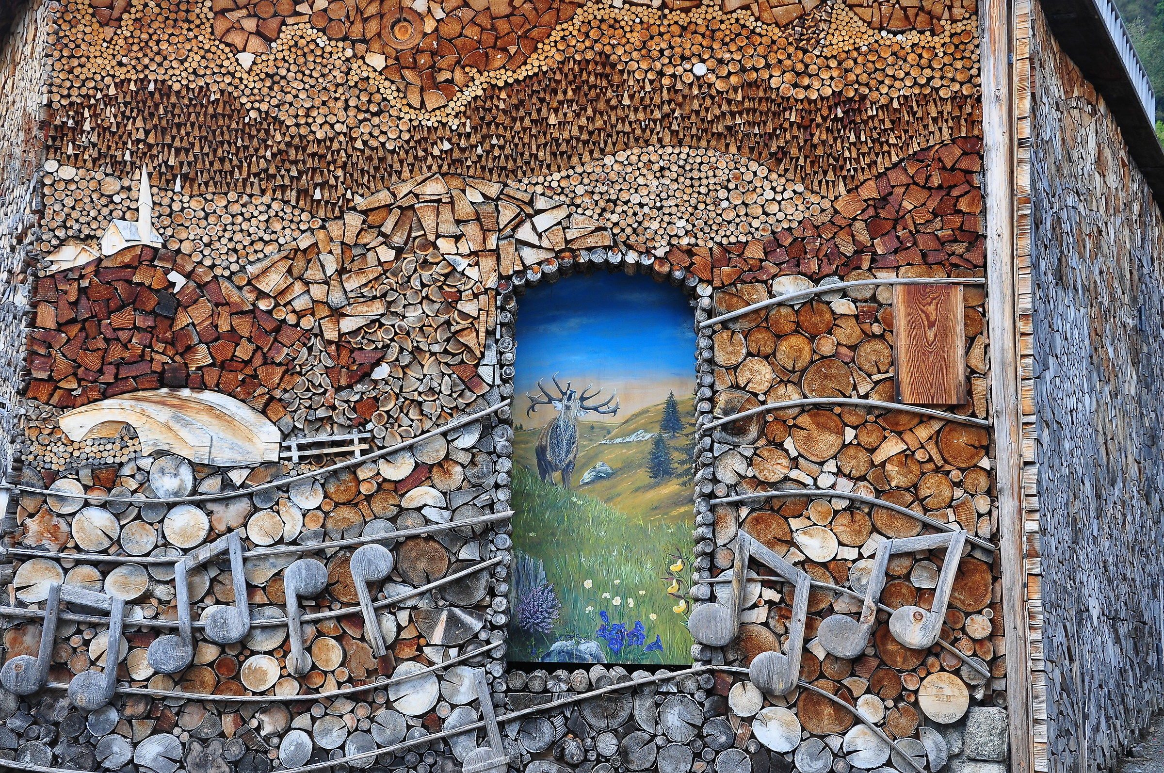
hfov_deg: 43.7
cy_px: 386
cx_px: 582
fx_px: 1453
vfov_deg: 29.8
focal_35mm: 45
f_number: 5.6
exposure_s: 1/250
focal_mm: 30
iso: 250
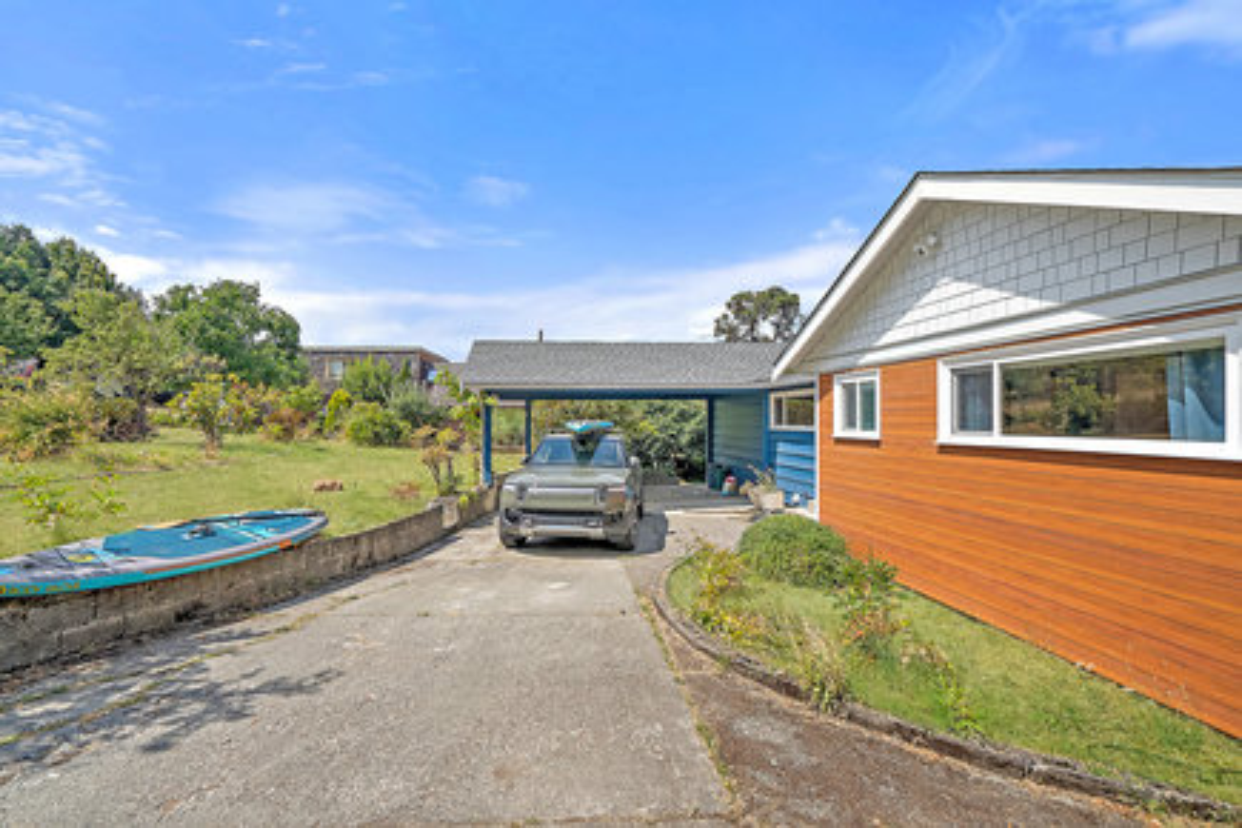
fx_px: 552
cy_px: 414
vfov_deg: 73.7
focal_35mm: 16
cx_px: 621
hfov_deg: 96.7
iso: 320
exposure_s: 1/400
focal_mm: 16
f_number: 6.3
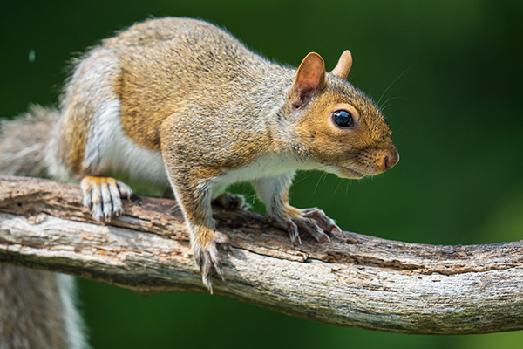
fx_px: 5968
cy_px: 174
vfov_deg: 3.3
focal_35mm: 411
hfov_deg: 5.0
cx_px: 262
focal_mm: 410.8
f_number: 6.3
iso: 1250
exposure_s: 1/1250
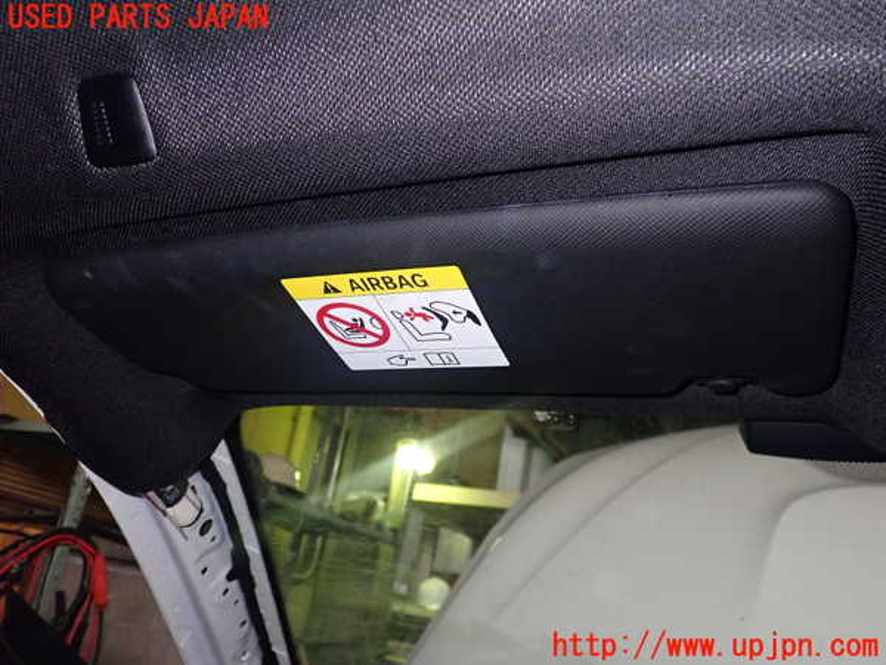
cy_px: 332
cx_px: 443
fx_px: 768
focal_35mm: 30
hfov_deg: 60.0
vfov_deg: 46.8
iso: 400
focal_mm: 5.4
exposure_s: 1/30
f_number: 6.3
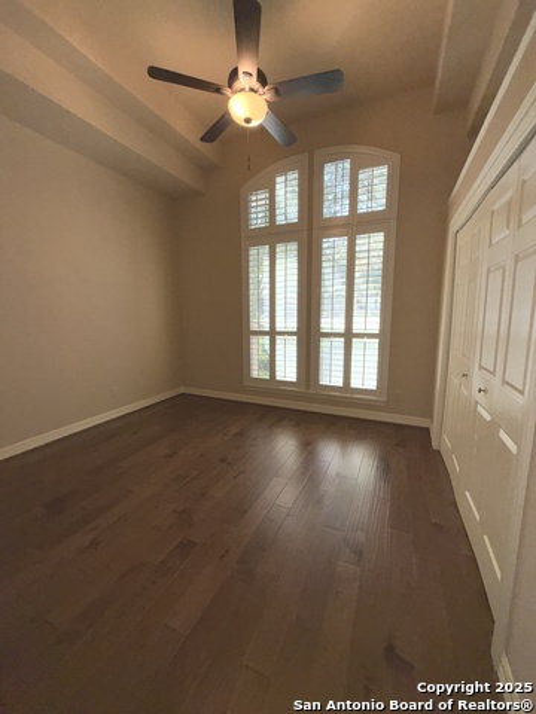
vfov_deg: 102.1
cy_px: 357
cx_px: 268
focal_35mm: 14
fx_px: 289
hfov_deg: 85.7
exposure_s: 1/122
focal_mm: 2.22
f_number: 2.2
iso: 64
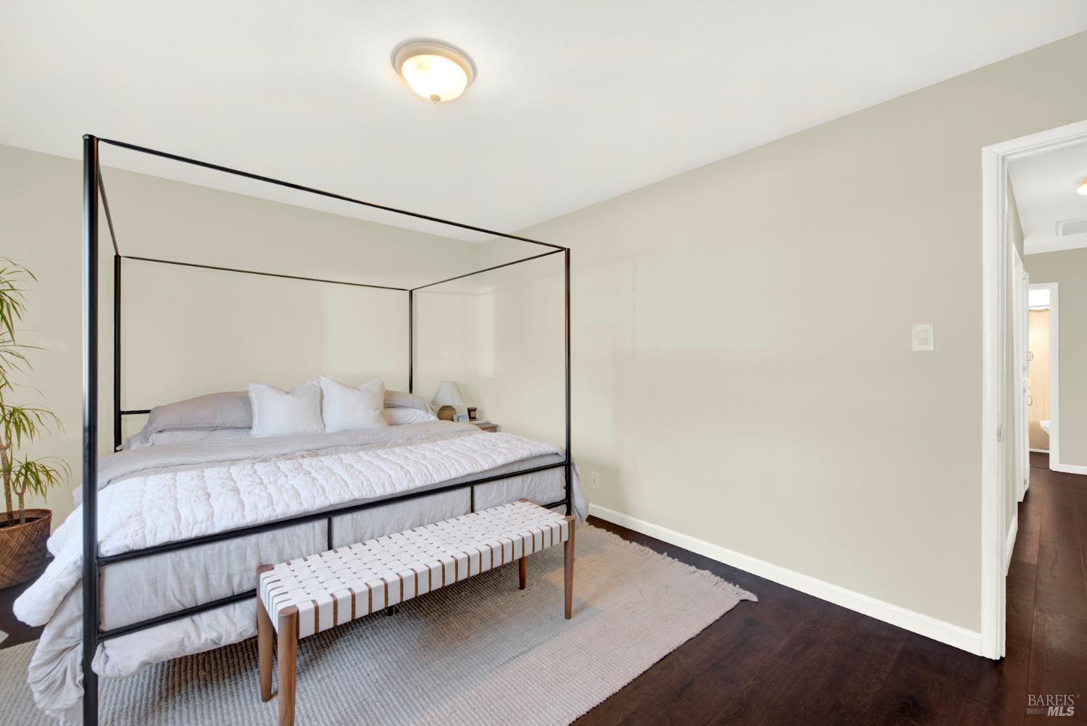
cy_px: 363
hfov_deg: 104.2
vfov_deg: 81.3
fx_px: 423
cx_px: 544
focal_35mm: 14
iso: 100
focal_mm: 14
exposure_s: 1/2
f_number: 14
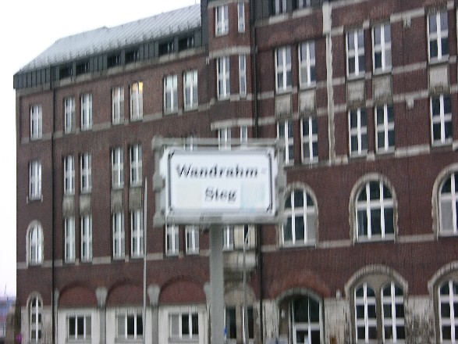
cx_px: 229
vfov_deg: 15.9
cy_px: 172
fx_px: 1230
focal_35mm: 93
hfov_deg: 21.1
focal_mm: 23.7
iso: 50
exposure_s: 1/24.1
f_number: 3.6
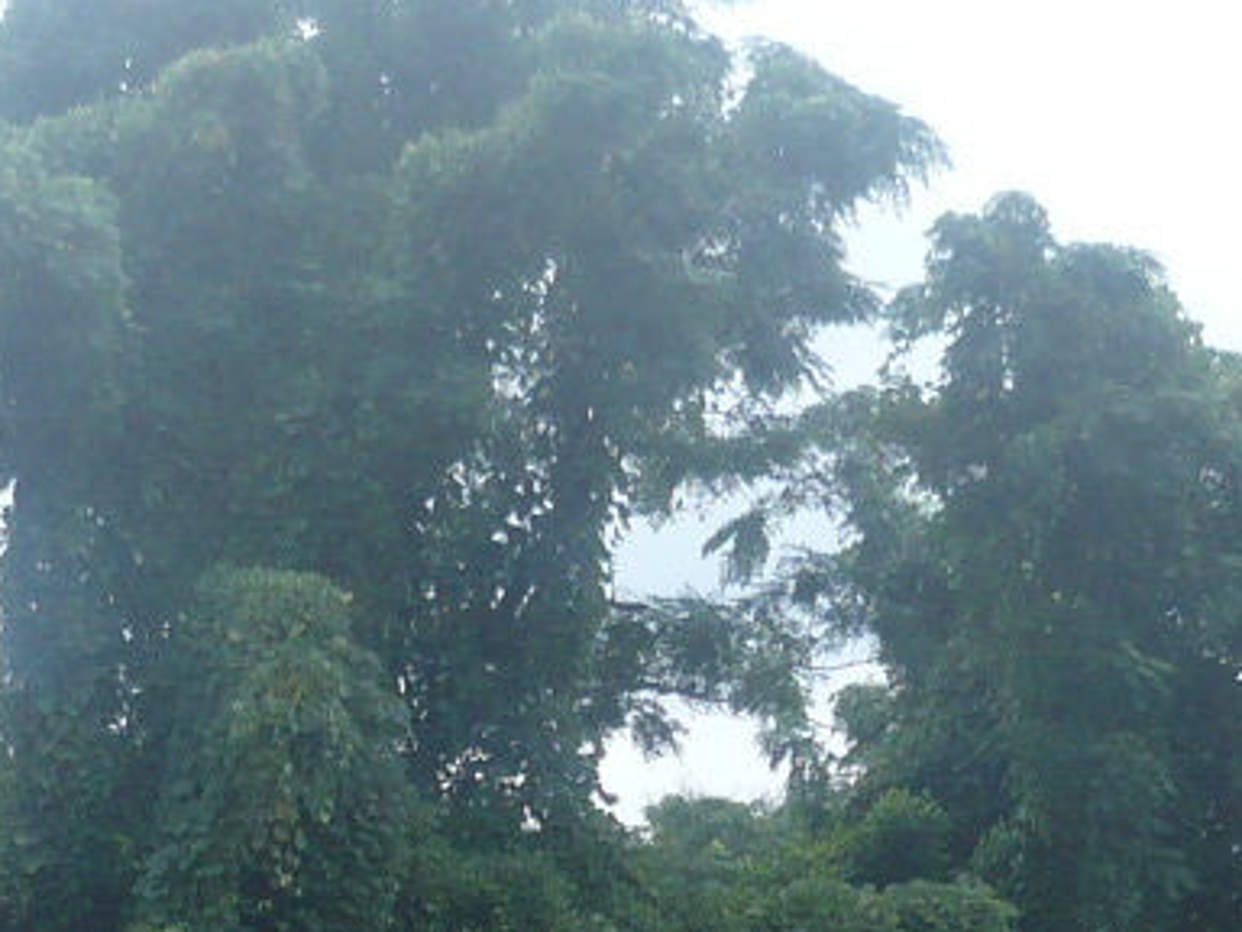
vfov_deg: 9.8
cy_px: 1414
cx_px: 611
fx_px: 5238
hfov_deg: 13.5
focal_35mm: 146
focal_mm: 5.8
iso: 100
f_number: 2.8
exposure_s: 1/640
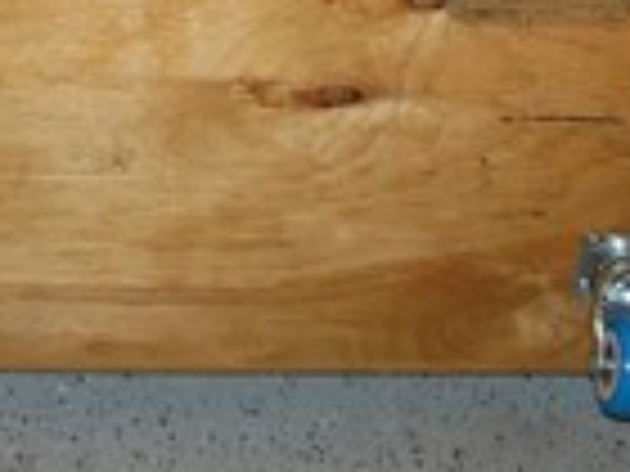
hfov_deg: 24.0
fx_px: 1456
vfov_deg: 16.7
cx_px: 122
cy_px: -247
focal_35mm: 80
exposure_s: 1/25
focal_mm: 4.5
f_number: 3.2
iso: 200
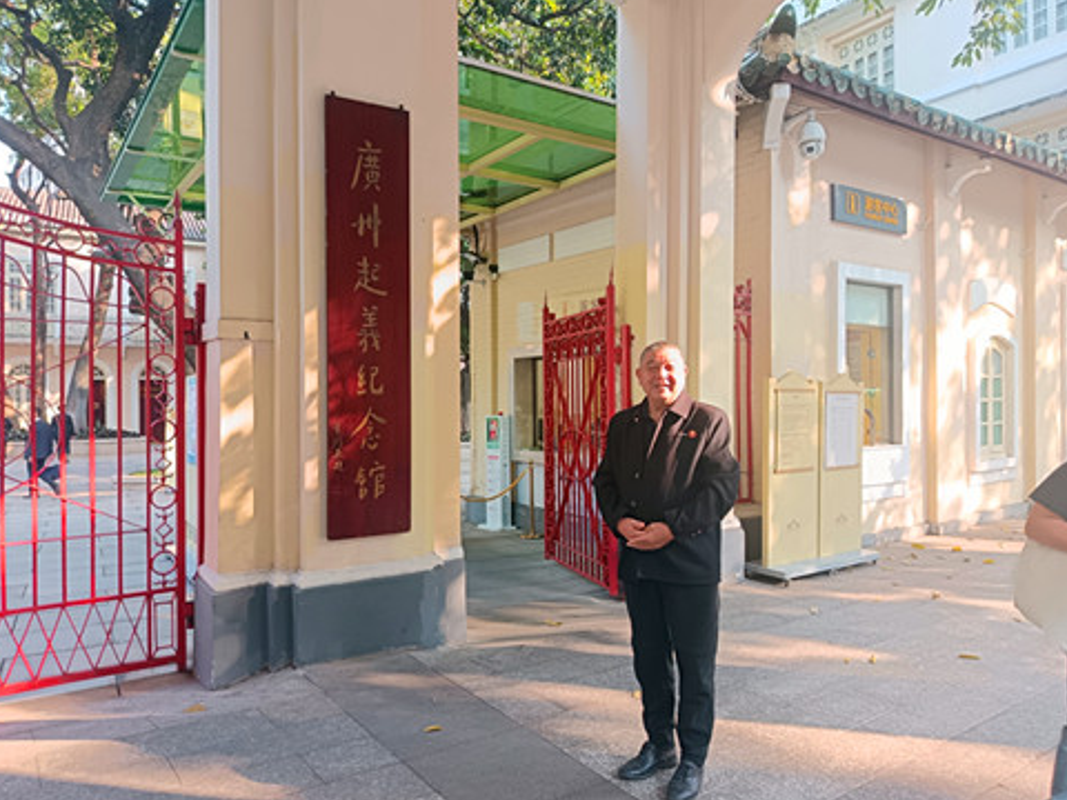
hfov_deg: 69.4
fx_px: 771
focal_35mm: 25
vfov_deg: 54.9
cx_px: 525
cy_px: 399
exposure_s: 1/100
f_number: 1.75
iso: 458
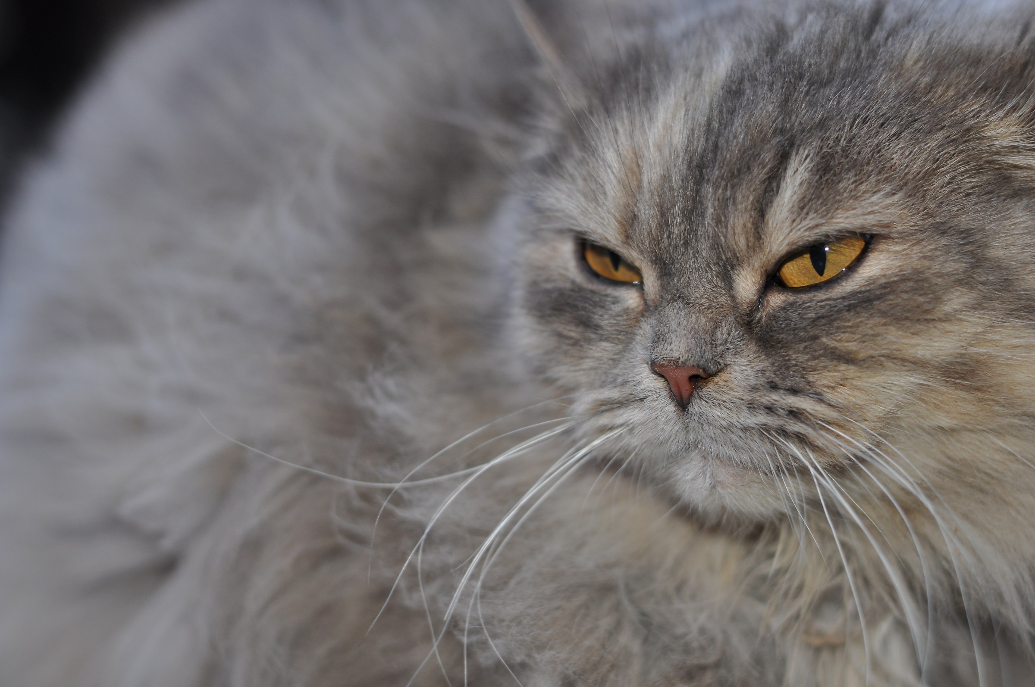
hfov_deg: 27.0
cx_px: 518
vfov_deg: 18.1
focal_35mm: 75
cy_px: 344
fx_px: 2154
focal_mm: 50
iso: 200
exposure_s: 1/125
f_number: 2.8
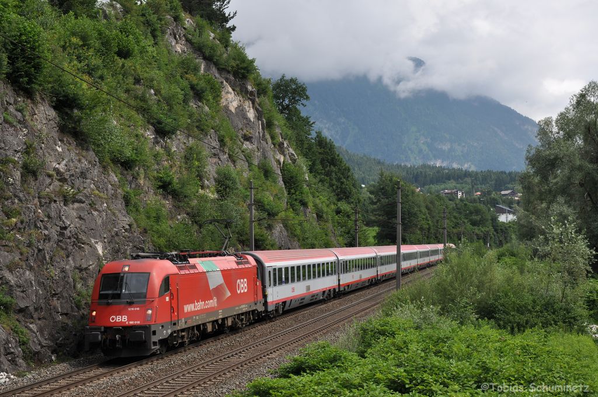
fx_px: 1045
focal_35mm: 63
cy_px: 198
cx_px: 299
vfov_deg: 21.5
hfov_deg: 31.9
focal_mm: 42
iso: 250
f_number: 9
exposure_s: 1/500
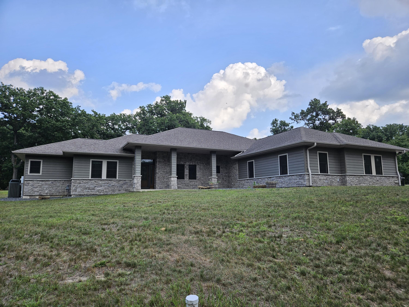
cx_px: 204
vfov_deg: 58.9
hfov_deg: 73.9
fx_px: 272
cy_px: 154
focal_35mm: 23
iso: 25
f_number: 1.8
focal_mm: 5.4
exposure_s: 1/484
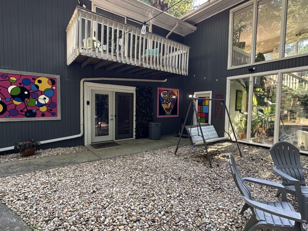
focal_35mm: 14
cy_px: 116
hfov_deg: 102.1
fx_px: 125
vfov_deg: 85.7
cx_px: 154
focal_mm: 2.22
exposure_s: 1/99
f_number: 2.2
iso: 160
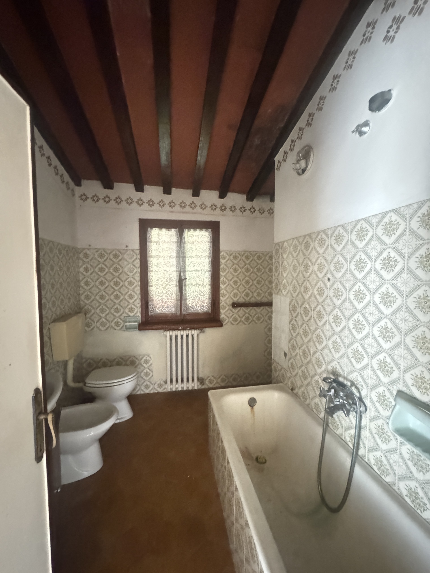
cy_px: 286
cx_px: 215
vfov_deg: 102.1
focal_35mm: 14
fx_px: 232
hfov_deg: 85.7
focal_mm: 2.22
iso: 2500
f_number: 2.2
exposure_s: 1/26
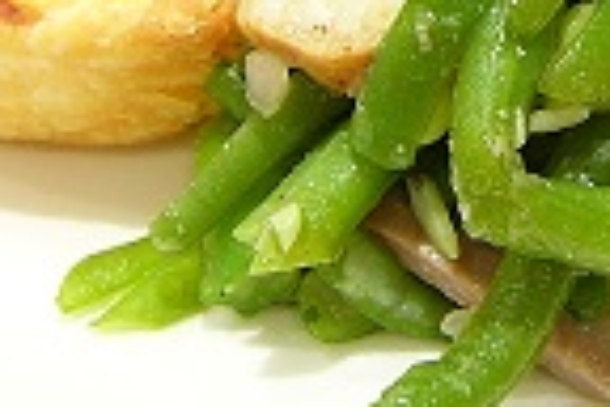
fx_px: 1711
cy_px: -161
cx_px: 551
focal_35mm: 101
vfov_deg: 13.0
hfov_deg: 19.8
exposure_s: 1/8
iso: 50
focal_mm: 4.6
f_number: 2.8
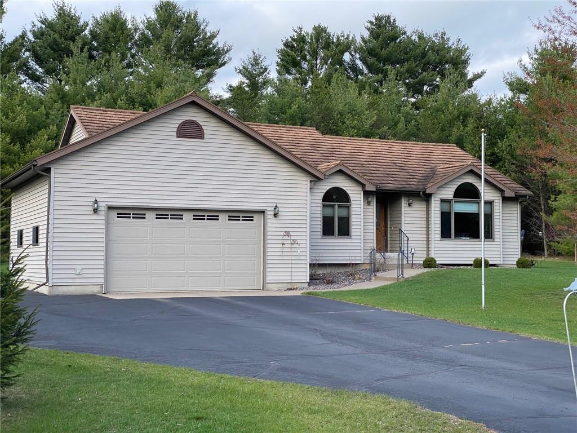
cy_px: 216
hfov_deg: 36.8
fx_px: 867
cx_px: 288
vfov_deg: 28.0
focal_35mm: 52
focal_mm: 6
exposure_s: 1/410
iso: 20
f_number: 2
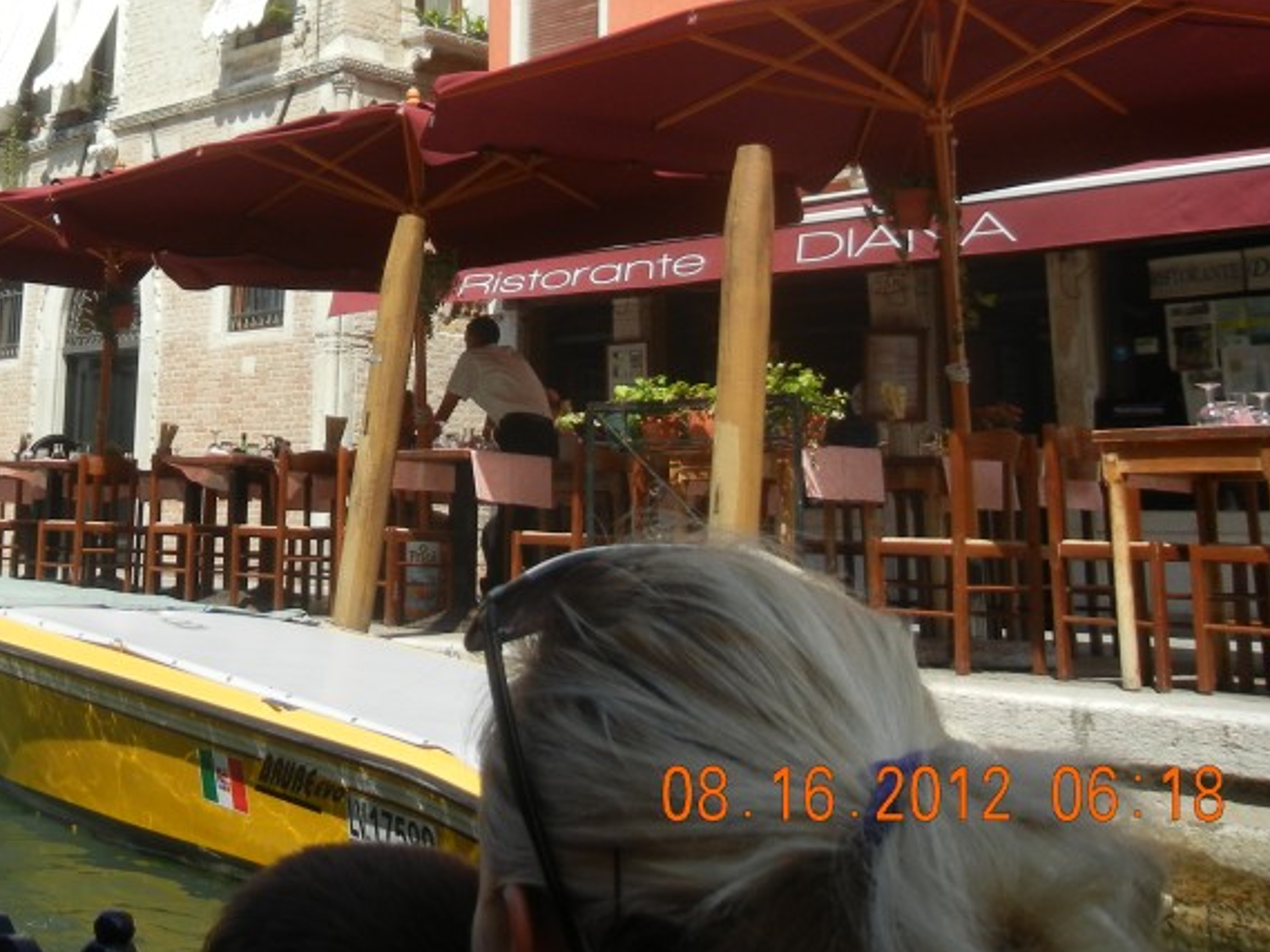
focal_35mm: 54
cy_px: 116
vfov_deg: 26.3
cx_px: 221
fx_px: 1982
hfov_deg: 34.3
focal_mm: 5.4
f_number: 3.5
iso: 160
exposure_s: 1/1300
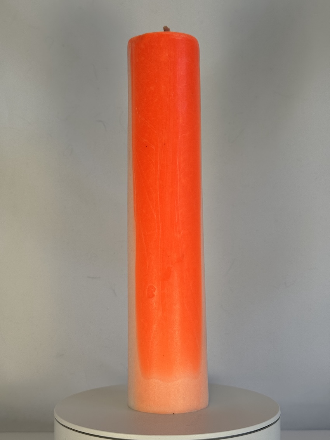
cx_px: 165
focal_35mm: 48
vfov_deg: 39.7
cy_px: 220
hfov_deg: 30.3
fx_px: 610
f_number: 1.78
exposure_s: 1/499
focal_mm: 6.76
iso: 80
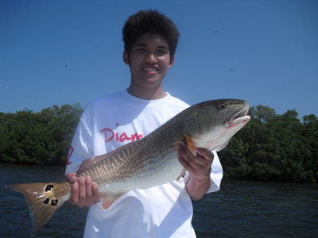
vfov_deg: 39.7
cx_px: 159
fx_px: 331
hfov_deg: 51.4
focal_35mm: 36
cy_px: 119
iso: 64
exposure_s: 1/250
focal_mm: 6.3
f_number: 7.8
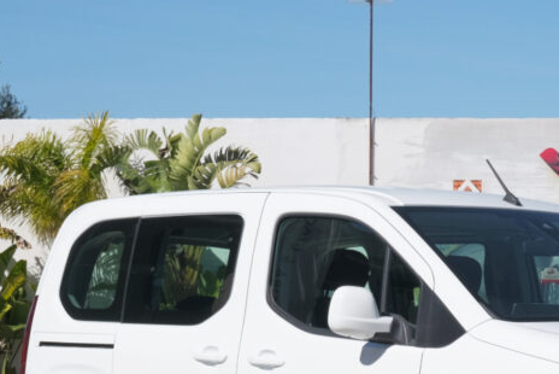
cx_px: 469
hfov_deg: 13.6
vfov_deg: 9.1
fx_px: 2331
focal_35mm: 150
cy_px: 396
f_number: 9
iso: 160
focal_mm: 45
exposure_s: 1/500
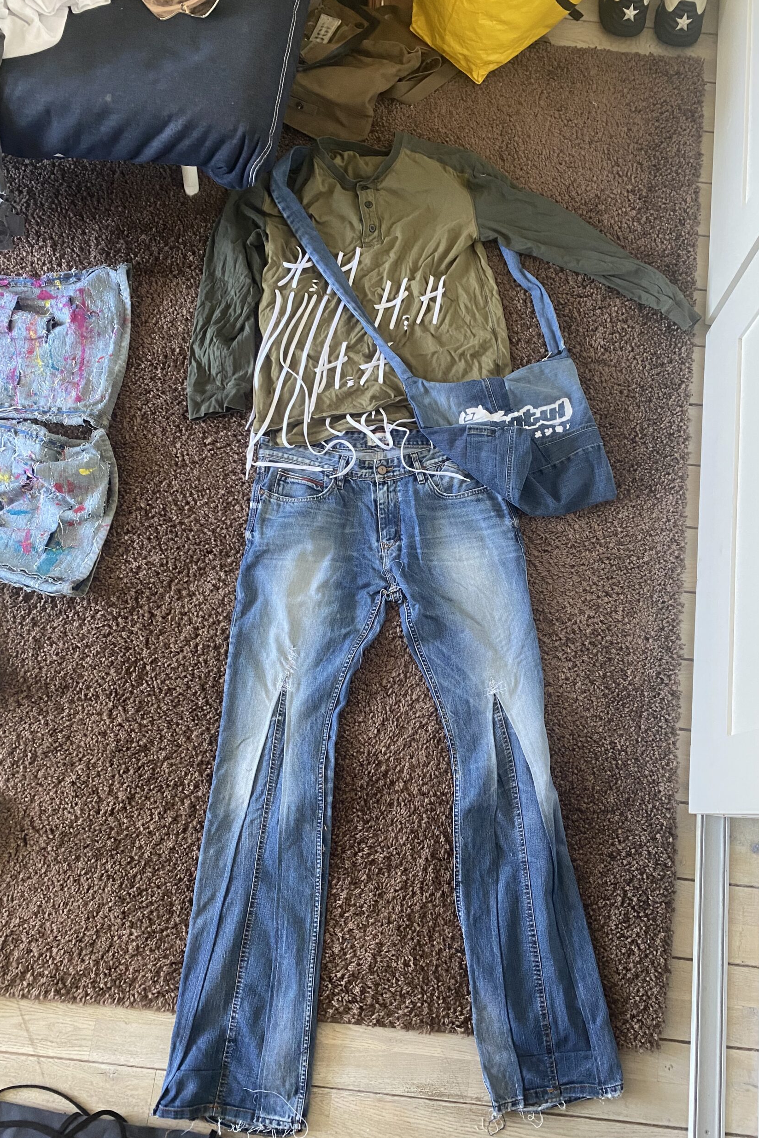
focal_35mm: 28
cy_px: 585
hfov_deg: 46.3
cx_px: 426
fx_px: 885
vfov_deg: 65.5
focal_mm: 4.25
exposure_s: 1/60
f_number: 1.8
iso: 200
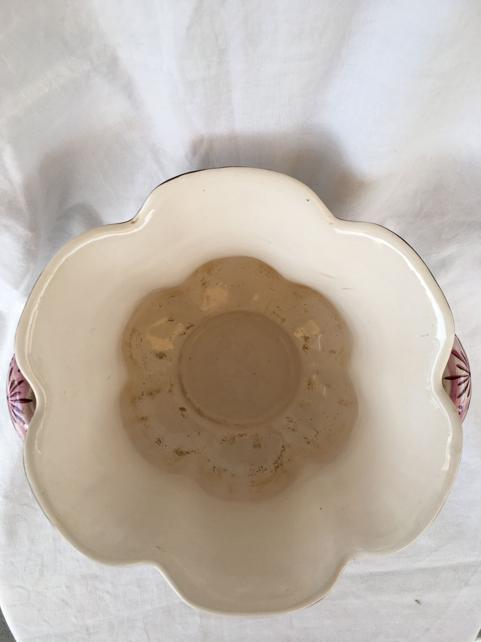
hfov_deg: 48.2
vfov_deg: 61.7
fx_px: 537
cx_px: 240
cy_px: 321
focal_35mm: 29
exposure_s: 1/513
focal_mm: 4.15
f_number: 2.2
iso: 25
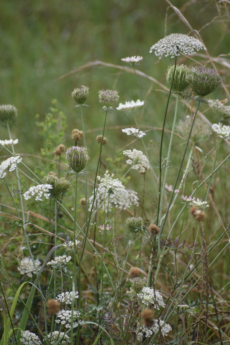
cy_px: 175
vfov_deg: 4.6
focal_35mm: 444
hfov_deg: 3.1
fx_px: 4253
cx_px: 110
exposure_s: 1/800
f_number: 6
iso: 450
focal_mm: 270
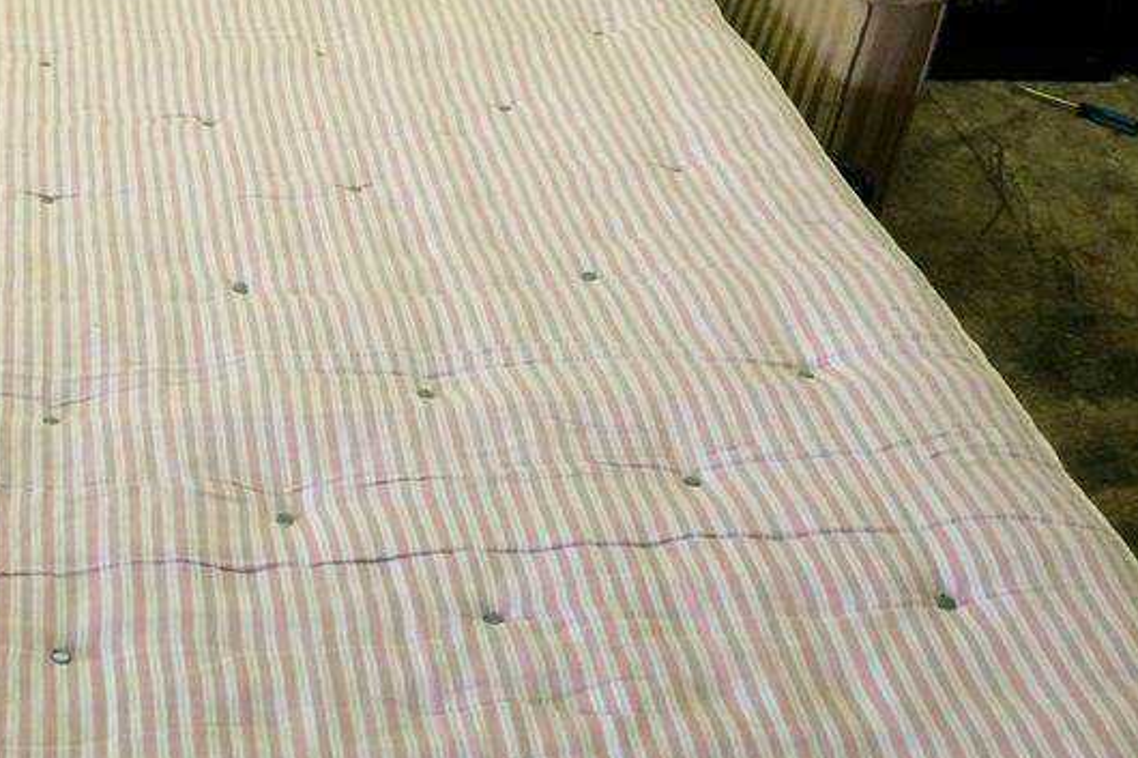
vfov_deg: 25.4
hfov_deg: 35.9
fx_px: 1675
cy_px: 497
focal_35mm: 53
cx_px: 180
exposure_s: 1/30
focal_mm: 4.12
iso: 160
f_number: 2.2
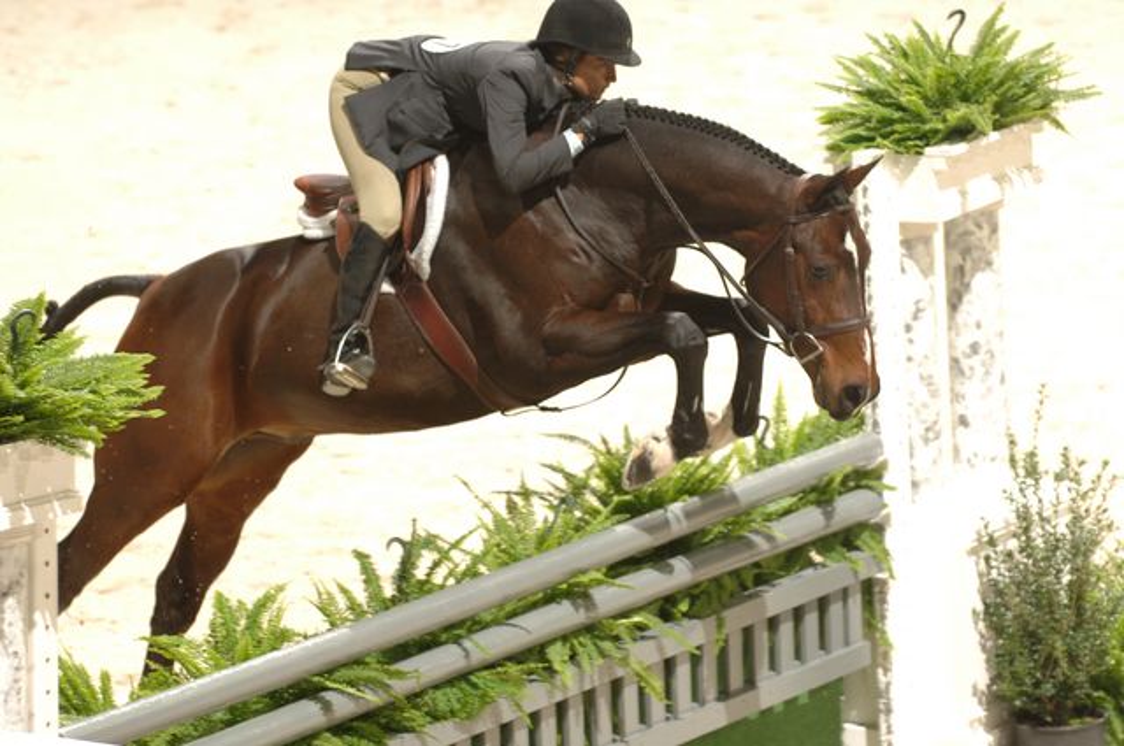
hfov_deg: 8.9
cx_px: 562
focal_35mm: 232
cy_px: 373
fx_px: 7250
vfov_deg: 5.9
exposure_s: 1/250
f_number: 4
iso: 250
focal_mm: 155
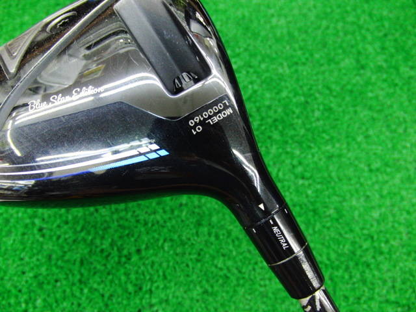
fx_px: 445
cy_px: 156
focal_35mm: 37
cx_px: 208
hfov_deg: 50.1
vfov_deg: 38.7
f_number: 3.6
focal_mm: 6.42
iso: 400
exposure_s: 1/20
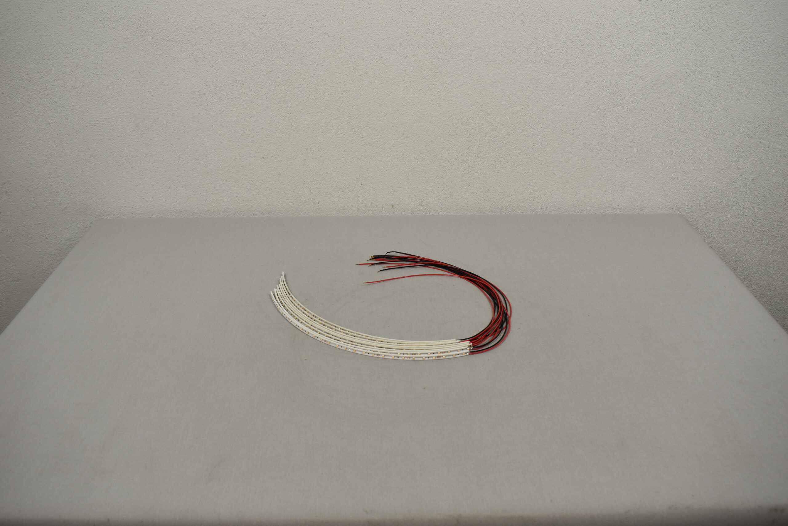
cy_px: 263
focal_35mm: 32
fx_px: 689
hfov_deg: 59.5
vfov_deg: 41.7
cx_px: 394
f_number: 5.6
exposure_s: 1/125
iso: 360
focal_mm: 21
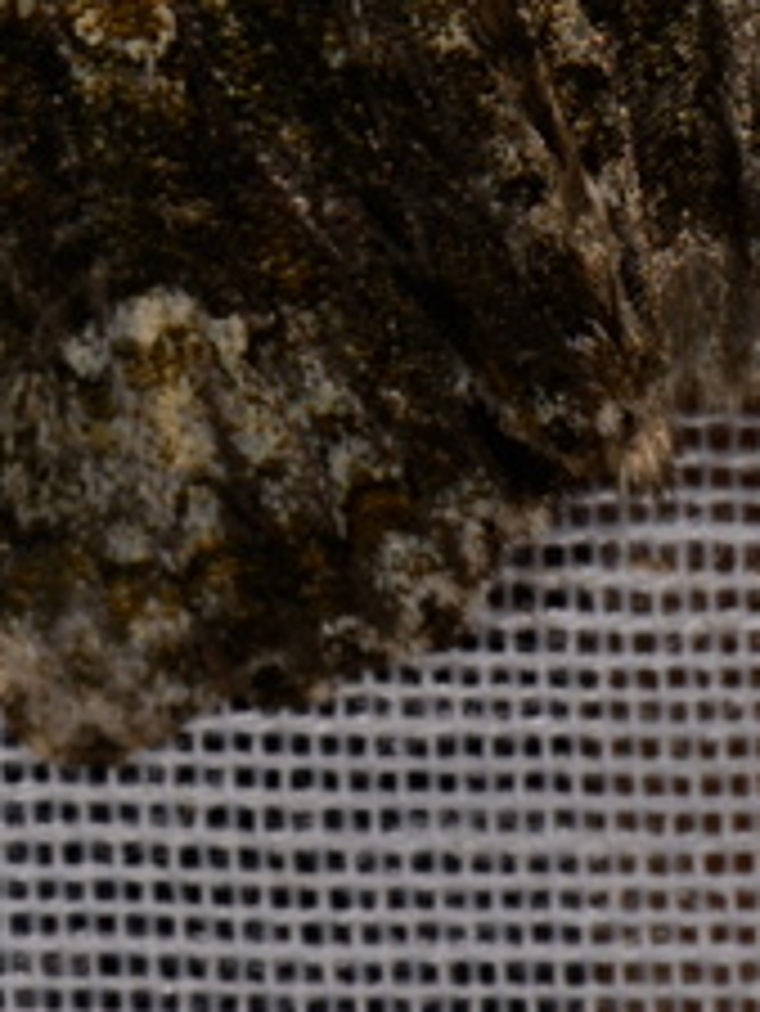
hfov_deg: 3.5
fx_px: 12596
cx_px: 450
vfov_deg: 4.6
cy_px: -45
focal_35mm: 431
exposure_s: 1/60
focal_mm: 85
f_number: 25
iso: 100
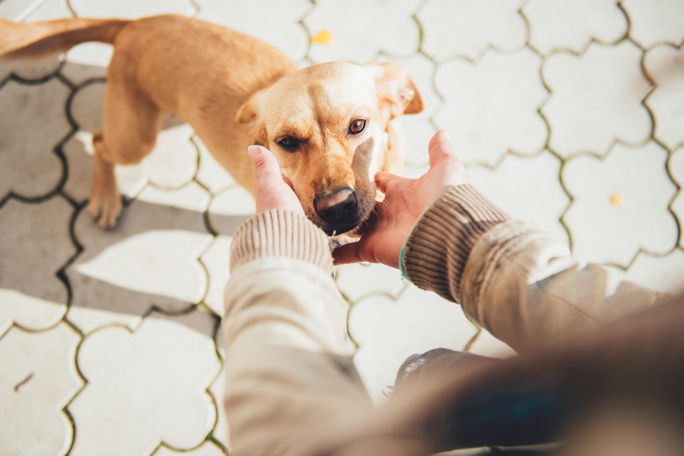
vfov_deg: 31.9
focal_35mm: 42
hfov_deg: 46.4
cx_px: 342
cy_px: 228
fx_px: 798
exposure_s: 1/1250
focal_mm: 42
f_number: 2.8
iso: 100
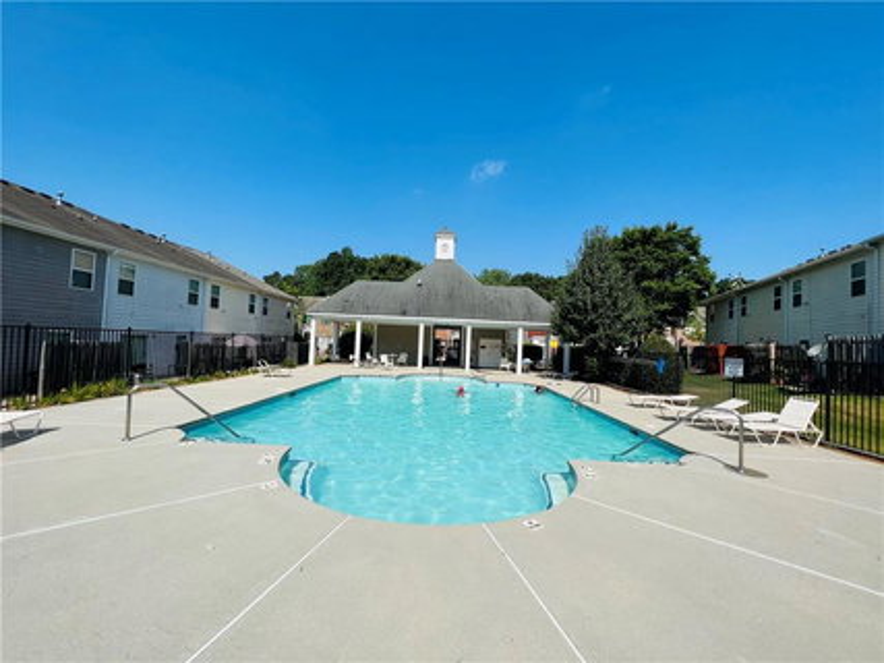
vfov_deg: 89.9
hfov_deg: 106.2
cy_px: 332
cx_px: 442
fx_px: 332
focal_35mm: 13
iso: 32
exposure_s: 1/2222
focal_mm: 1.57
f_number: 1.8
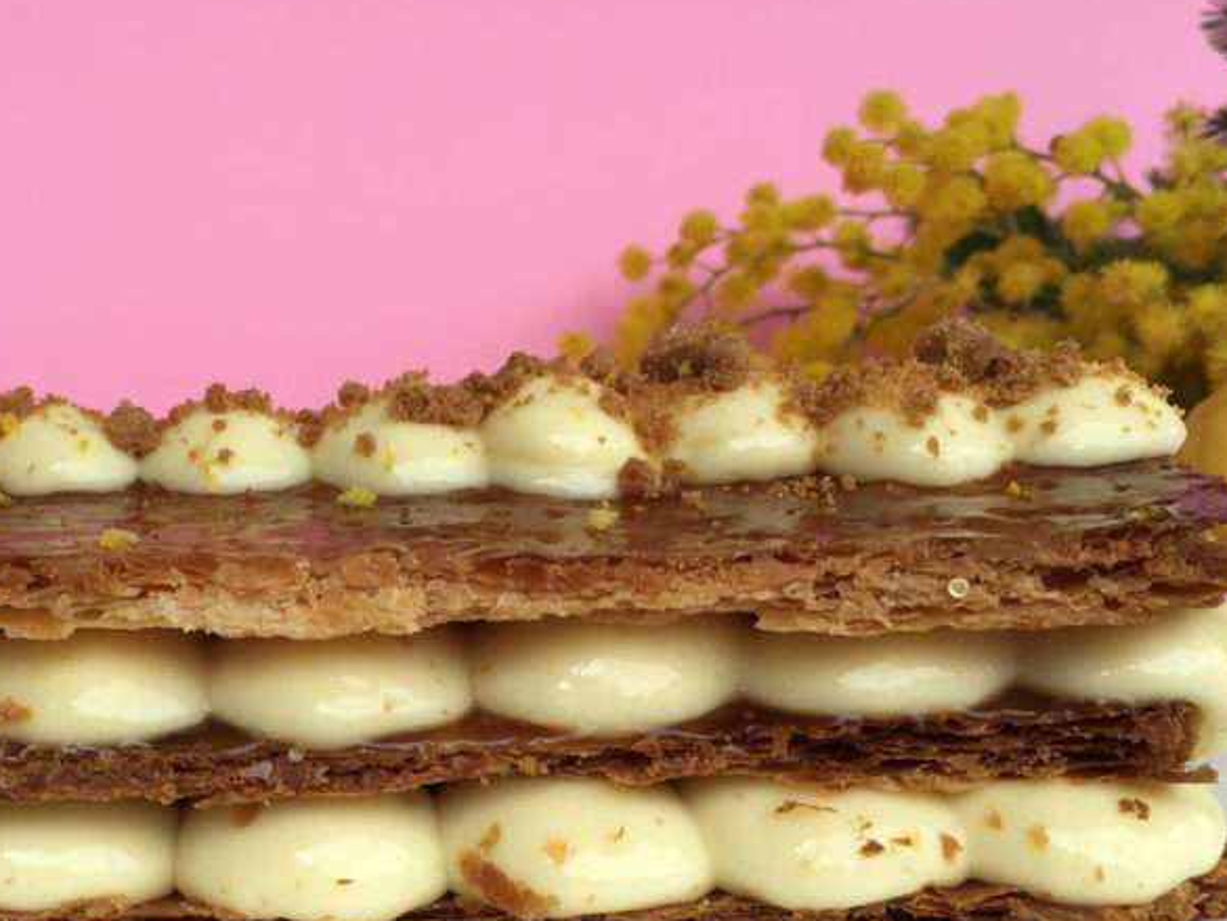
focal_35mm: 58
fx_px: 2056
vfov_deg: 25.0
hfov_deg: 32.7
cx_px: 331
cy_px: 657
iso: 25
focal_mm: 4.15
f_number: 2.2
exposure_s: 1/229
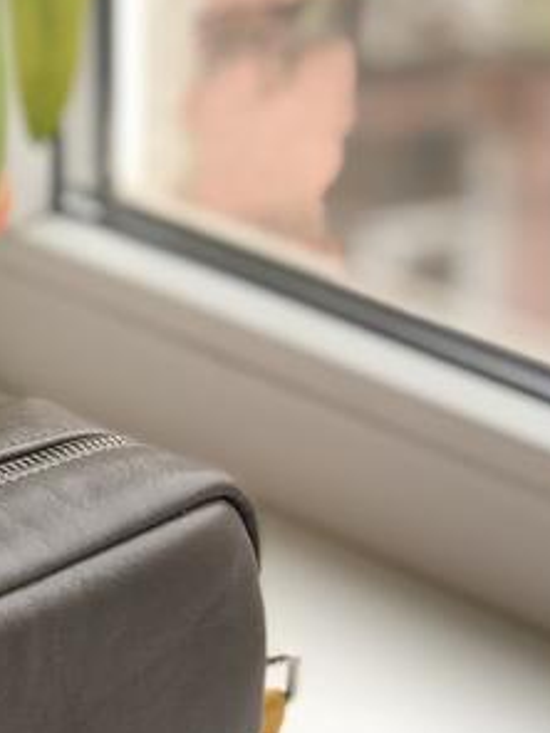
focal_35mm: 180
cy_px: 646
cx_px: -12
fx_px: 3813
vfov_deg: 10.9
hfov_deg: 8.2
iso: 16
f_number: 2.4
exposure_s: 1/60
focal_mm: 6
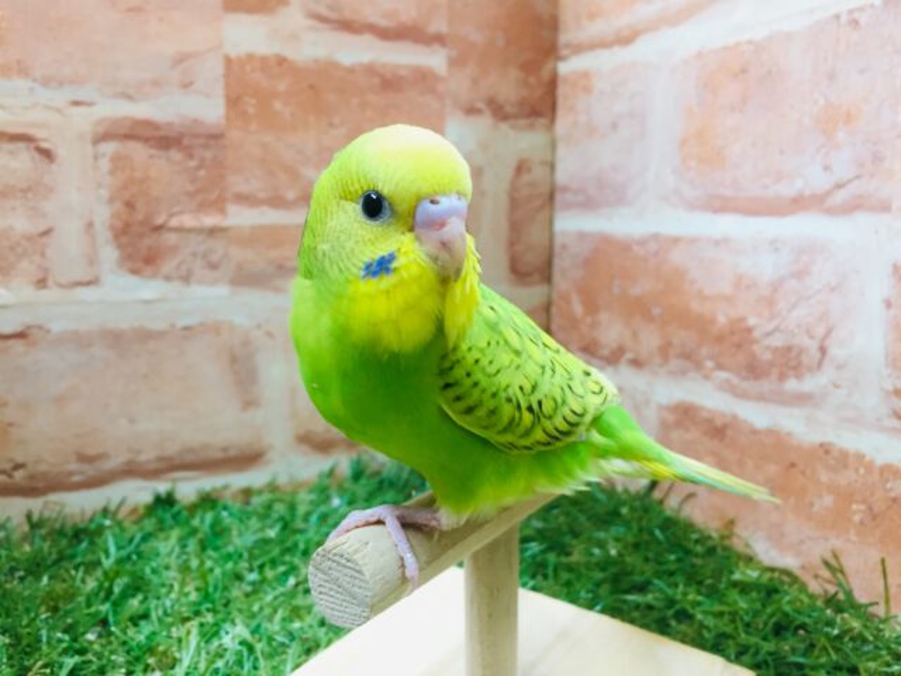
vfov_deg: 48.2
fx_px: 755
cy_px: 338
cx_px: 450
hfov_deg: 61.7
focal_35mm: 29
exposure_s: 1/30
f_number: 2.2
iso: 80
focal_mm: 4.15
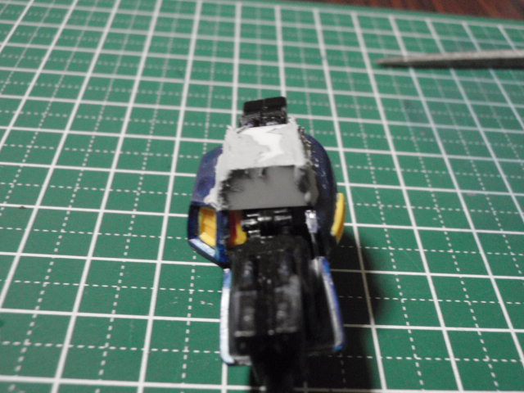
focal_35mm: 40
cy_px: 196
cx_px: 262
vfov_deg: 36.0
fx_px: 606
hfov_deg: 46.8
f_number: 3.9
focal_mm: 7.25
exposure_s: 1/15
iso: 800
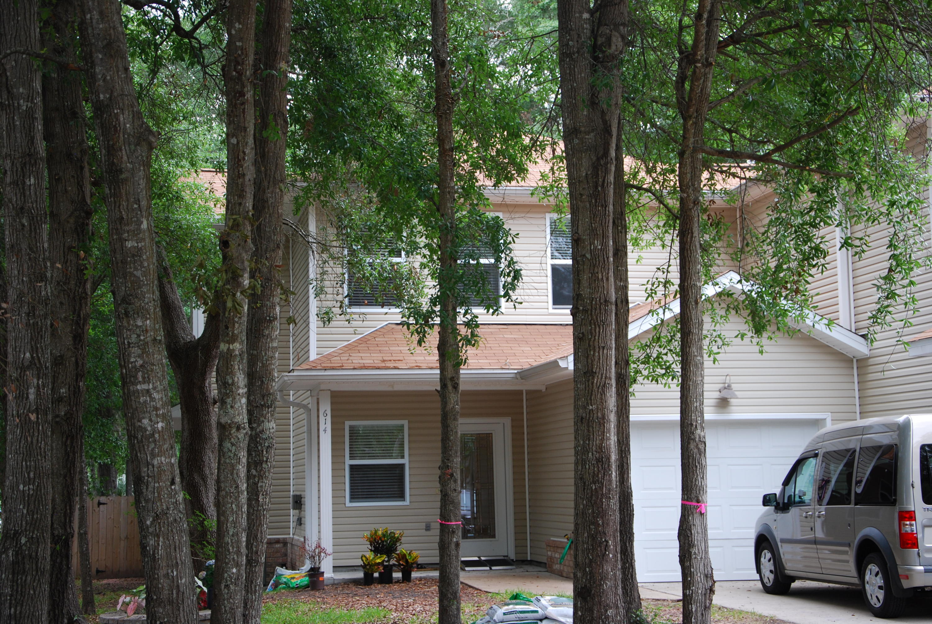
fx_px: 1555
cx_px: 466
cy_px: 312
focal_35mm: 60
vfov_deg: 22.7
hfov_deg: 33.4
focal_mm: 40
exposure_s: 1/40
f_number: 4.8
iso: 200
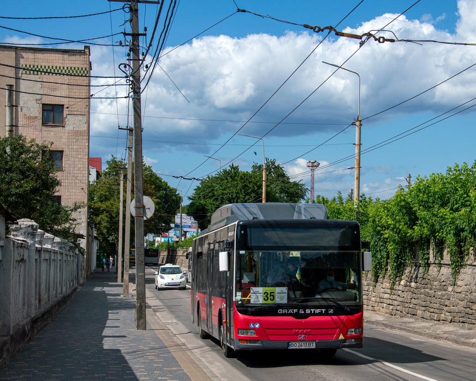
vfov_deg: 22.5
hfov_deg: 27.8
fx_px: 958
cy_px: 190
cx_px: 285
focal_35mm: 68
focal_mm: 40
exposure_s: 1/1600
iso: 100
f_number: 7.1
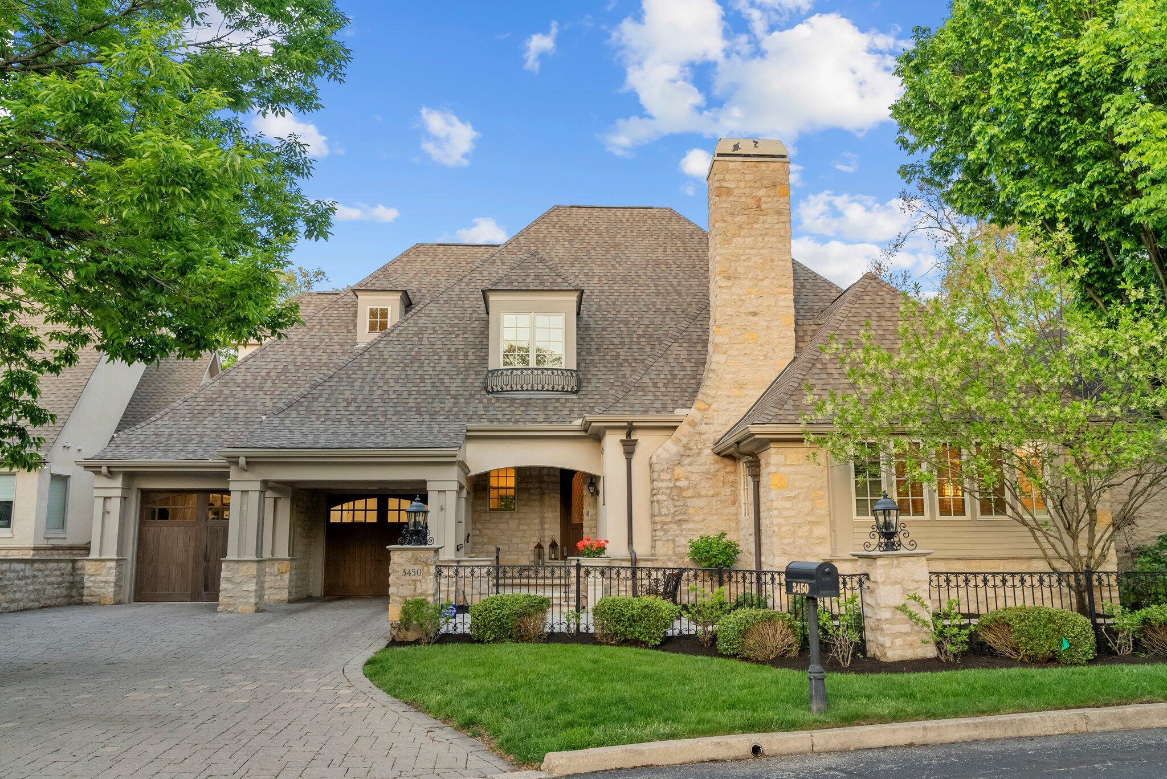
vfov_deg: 45.0
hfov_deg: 63.6
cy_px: 390
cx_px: 584
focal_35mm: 29
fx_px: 940
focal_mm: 29
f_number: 9
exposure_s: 1/50
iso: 640
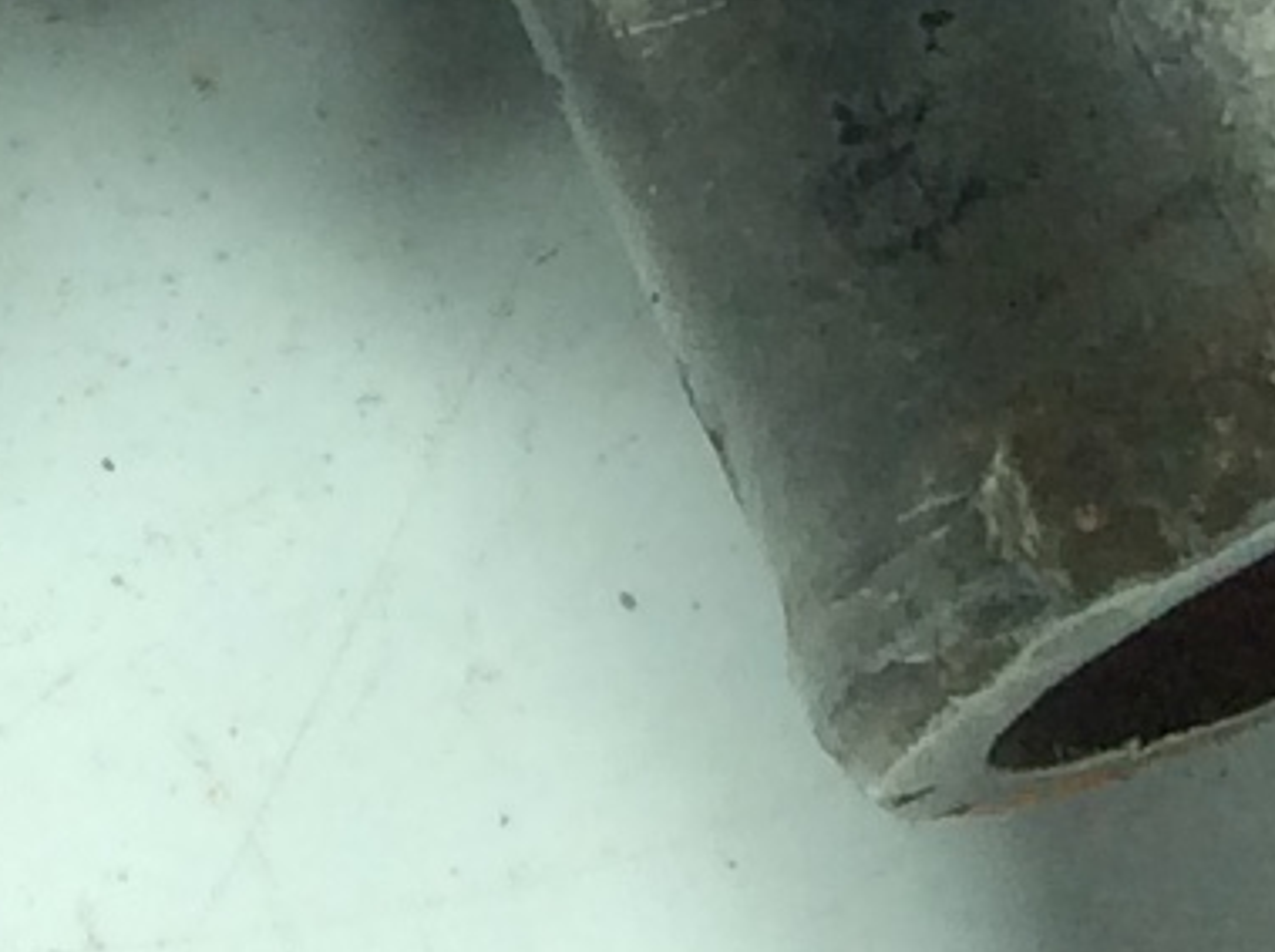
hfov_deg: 8.8
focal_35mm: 219
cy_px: -2129
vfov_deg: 6.1
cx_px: -589
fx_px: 8054
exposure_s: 1/340
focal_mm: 3.3
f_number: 2.4
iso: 32
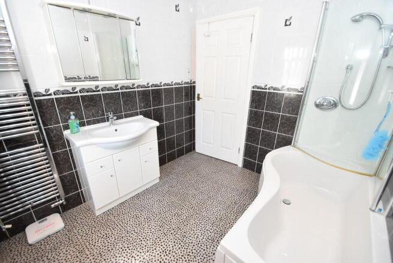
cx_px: 196
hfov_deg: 100.4
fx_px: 164
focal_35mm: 15
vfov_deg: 77.4
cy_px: 132
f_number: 5
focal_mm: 10
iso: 800
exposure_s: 1/100
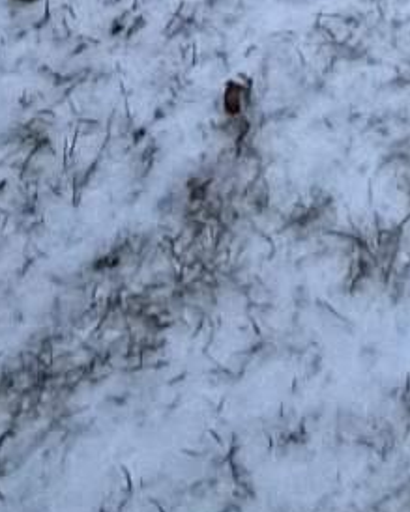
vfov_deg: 10.3
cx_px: 726
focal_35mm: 115
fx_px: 1745
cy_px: -1138
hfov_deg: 12.3
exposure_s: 1/120
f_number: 2.2
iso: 320
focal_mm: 2.22
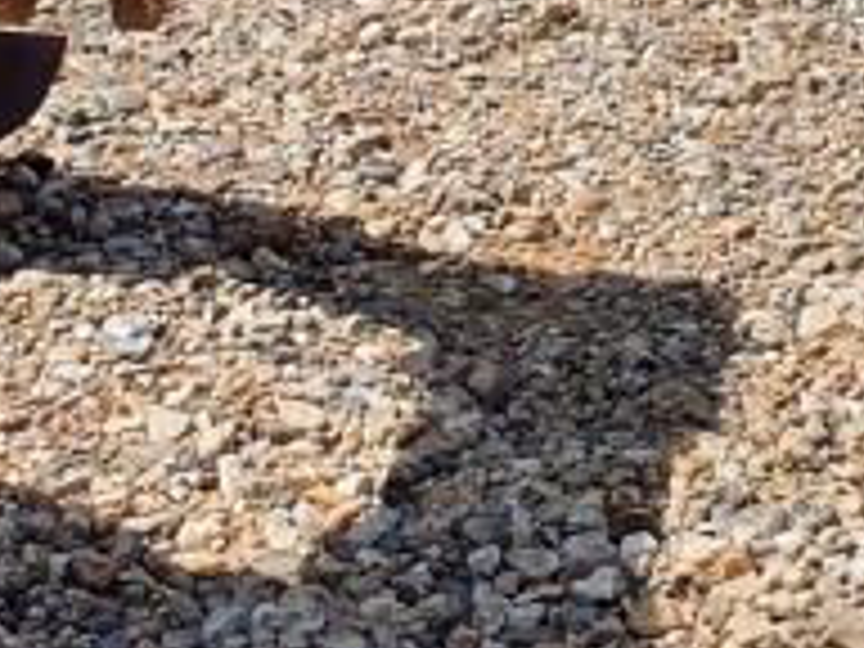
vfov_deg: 10.4
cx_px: 792
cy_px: -288
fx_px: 3469
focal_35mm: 139
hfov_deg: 14.0
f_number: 2.4
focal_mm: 4.32
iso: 50
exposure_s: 1/890
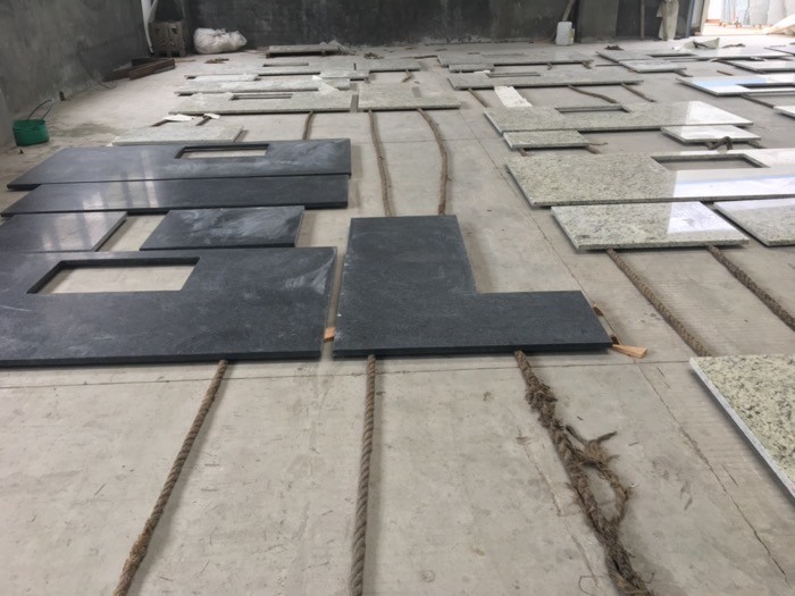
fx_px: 666
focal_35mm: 29
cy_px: 298
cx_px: 398
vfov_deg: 48.2
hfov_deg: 61.7
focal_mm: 4.15
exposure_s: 1/100
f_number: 2.2
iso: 40
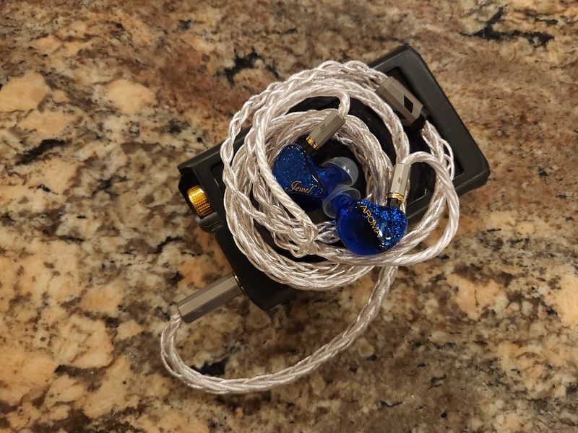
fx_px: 384
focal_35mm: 23
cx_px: 289
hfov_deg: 73.9
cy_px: 216
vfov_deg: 58.9
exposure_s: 1/30
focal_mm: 5.4
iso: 320
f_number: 1.8
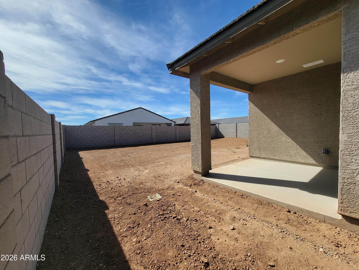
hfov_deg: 106.2
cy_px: 135
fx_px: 135
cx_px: 180
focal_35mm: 13
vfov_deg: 89.9
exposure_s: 1/2321
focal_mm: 2.2
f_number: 2.2
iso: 50
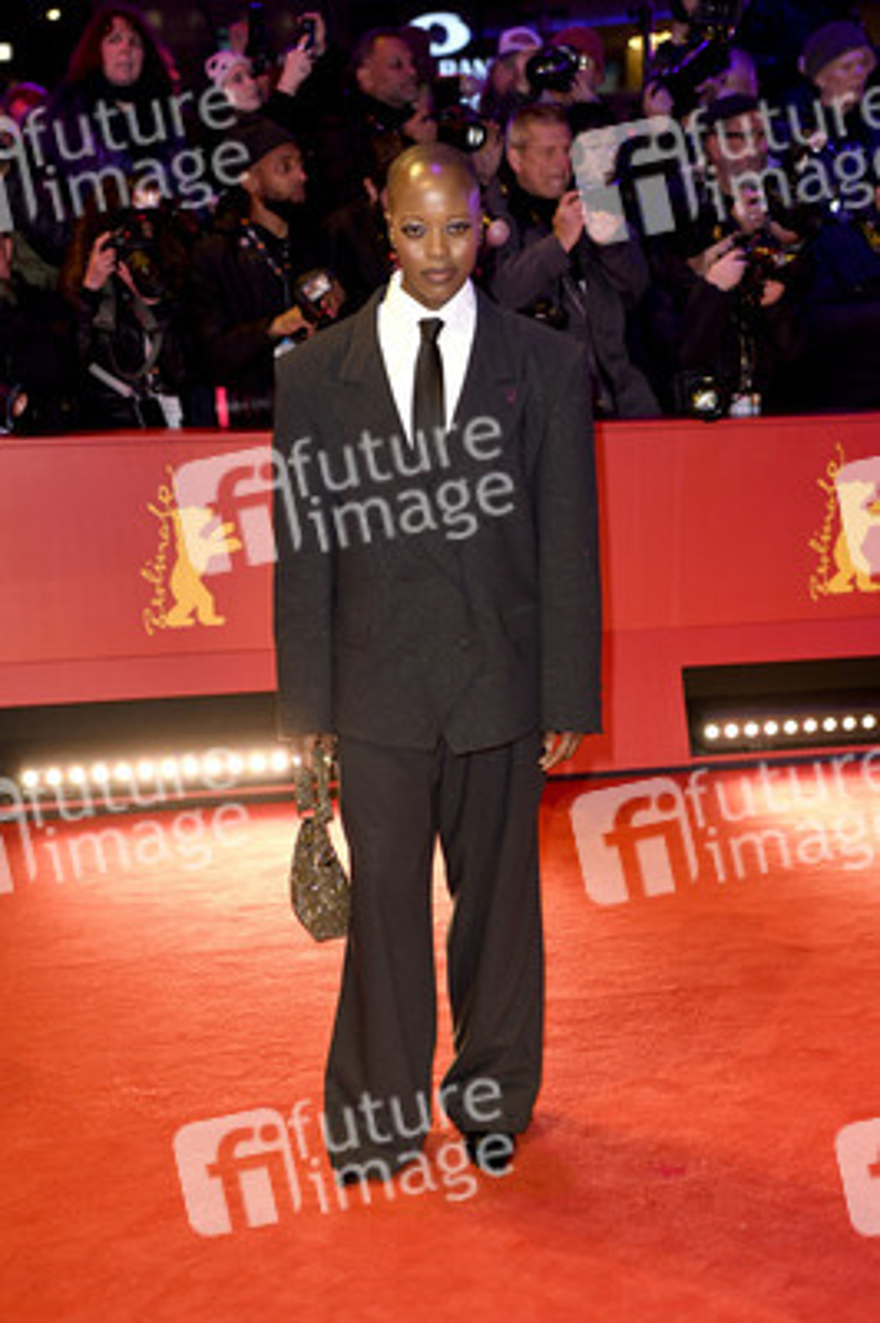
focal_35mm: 58
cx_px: 440
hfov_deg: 23.3
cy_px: 662
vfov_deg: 34.5
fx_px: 2130
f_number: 4
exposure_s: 1/320
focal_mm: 58
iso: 800
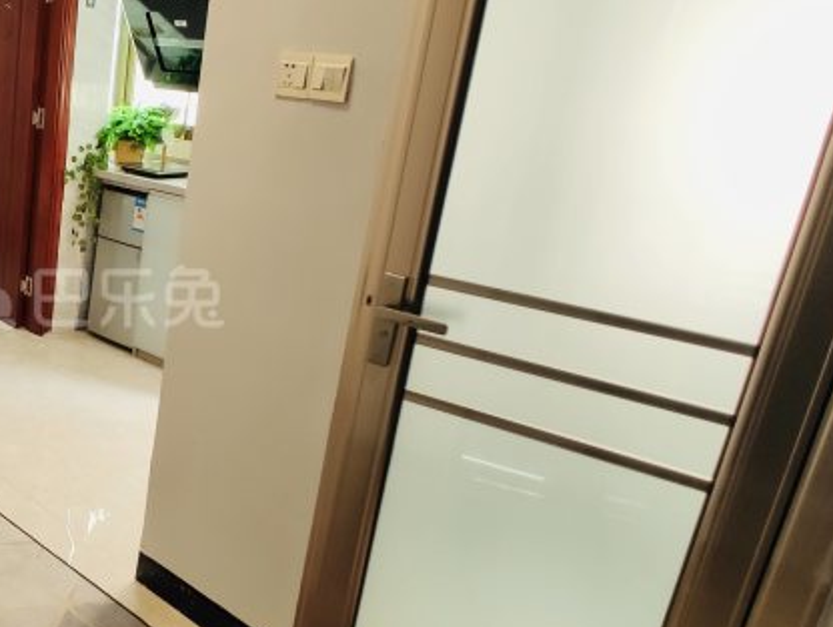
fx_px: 602
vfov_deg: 54.8
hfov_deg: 58.0
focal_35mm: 25
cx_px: 64
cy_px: 277
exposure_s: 1/33
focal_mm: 2.25
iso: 196
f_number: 2.2
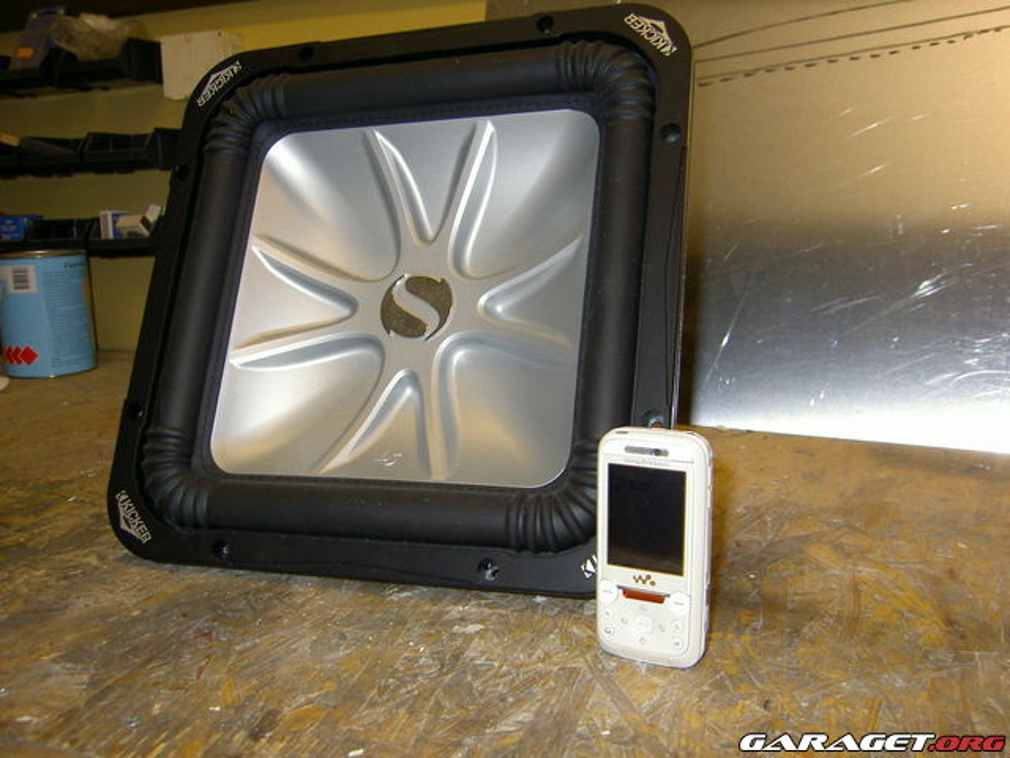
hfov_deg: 54.0
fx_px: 992
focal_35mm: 34
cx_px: 505
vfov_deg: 41.8
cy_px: 379
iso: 100
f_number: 2.8
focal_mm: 5.6
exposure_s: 1/60
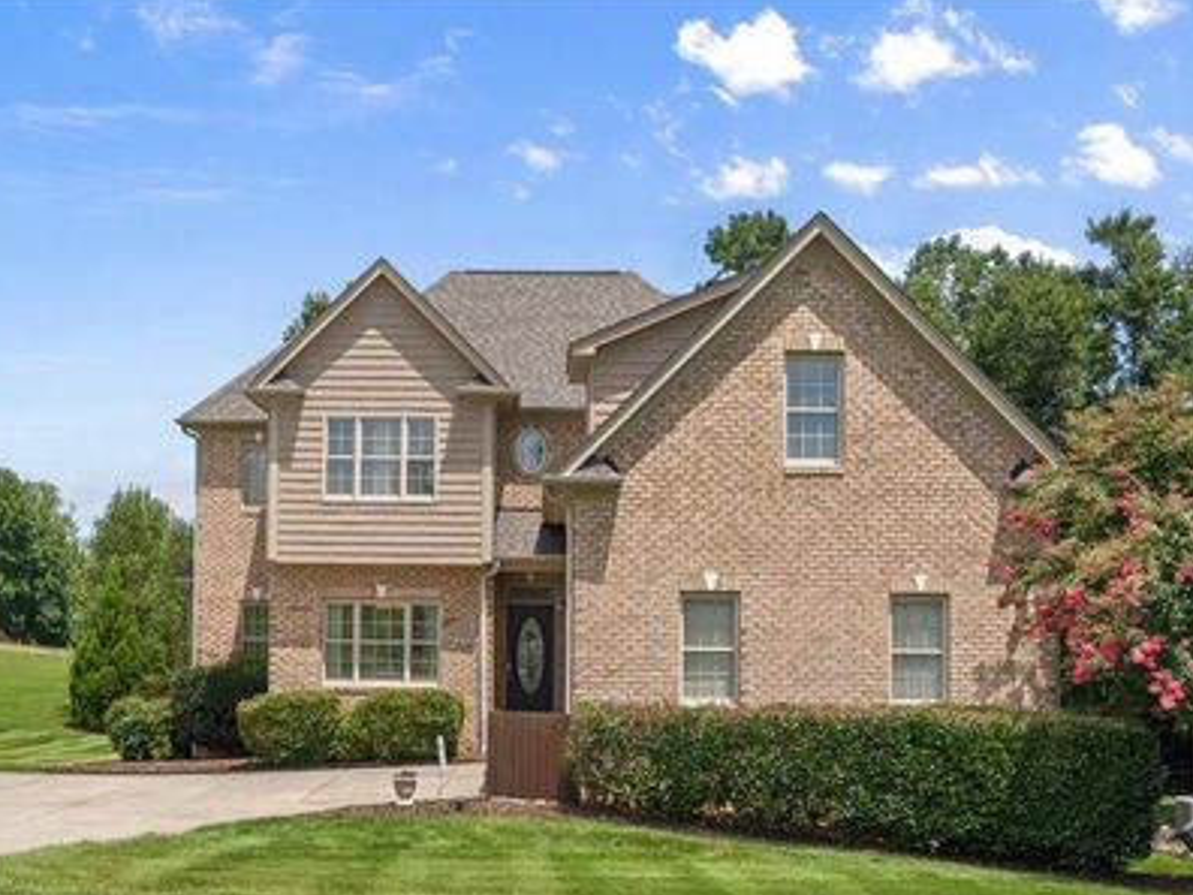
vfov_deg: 41.7
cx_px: 624
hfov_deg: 53.9
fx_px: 1172
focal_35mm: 34
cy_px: 490
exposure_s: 1/200
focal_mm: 28
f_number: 8
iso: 320
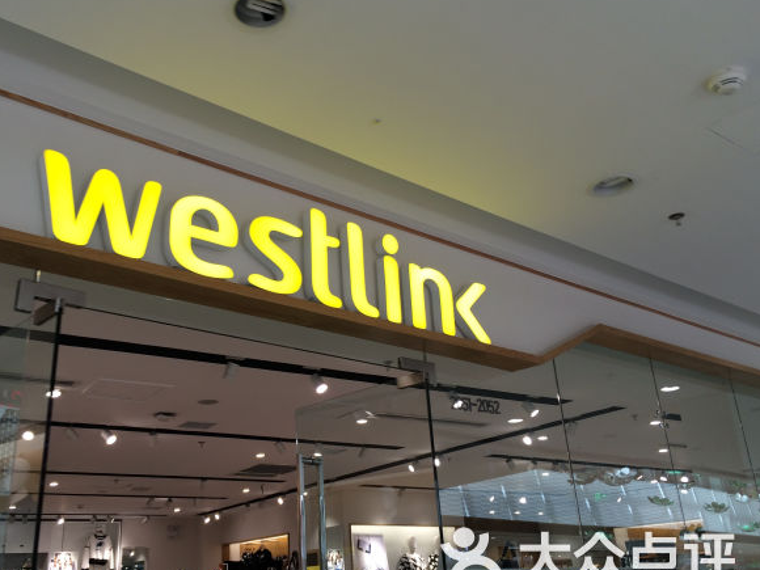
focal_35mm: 35
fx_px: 768
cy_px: 282
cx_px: 311
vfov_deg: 40.7
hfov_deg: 52.3
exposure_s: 1/60
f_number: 2.2
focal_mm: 4.15
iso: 32
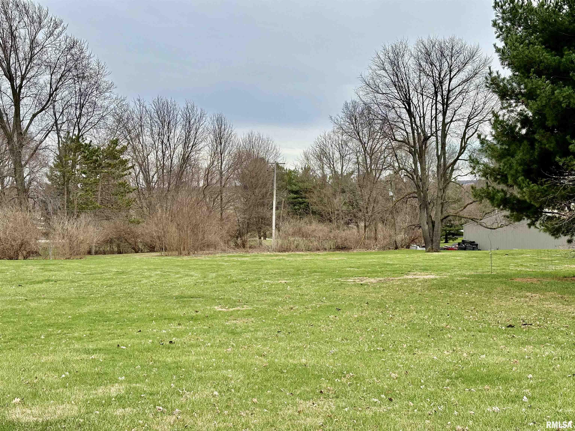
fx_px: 864
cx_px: 288
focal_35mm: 52
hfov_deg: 36.8
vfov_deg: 28.0
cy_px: 216
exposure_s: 1/1517
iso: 32
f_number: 1.6
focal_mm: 5.96
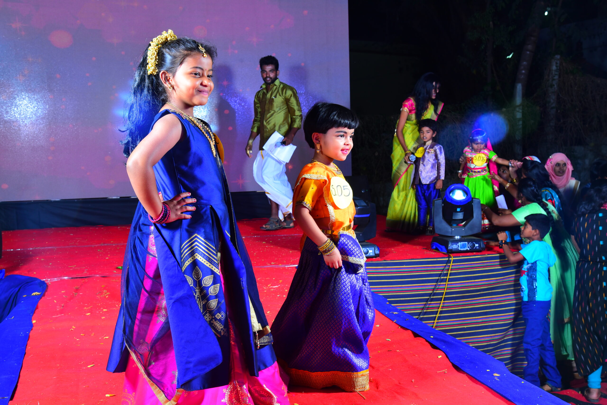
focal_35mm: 46
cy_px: 202
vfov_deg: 29.3
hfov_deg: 42.7
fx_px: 776
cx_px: 304
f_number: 9
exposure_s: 1/125
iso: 640
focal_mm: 46
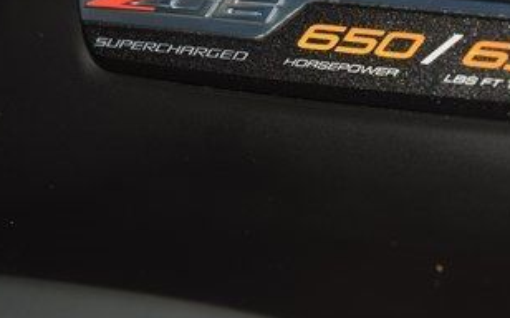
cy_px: 41
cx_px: 374
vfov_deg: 7.3
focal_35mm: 178
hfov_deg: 11.8
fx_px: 2472
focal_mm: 56
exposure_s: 1/125
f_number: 8
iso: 100
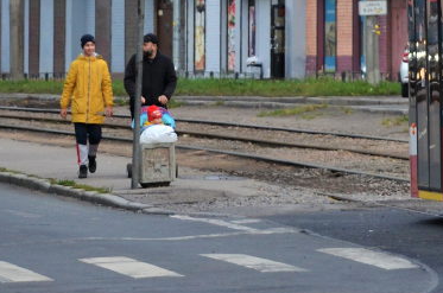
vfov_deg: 2.7
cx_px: 705
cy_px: -165
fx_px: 6287
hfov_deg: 4.0
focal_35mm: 512
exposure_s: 1/160
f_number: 5.6
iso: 400
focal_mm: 98
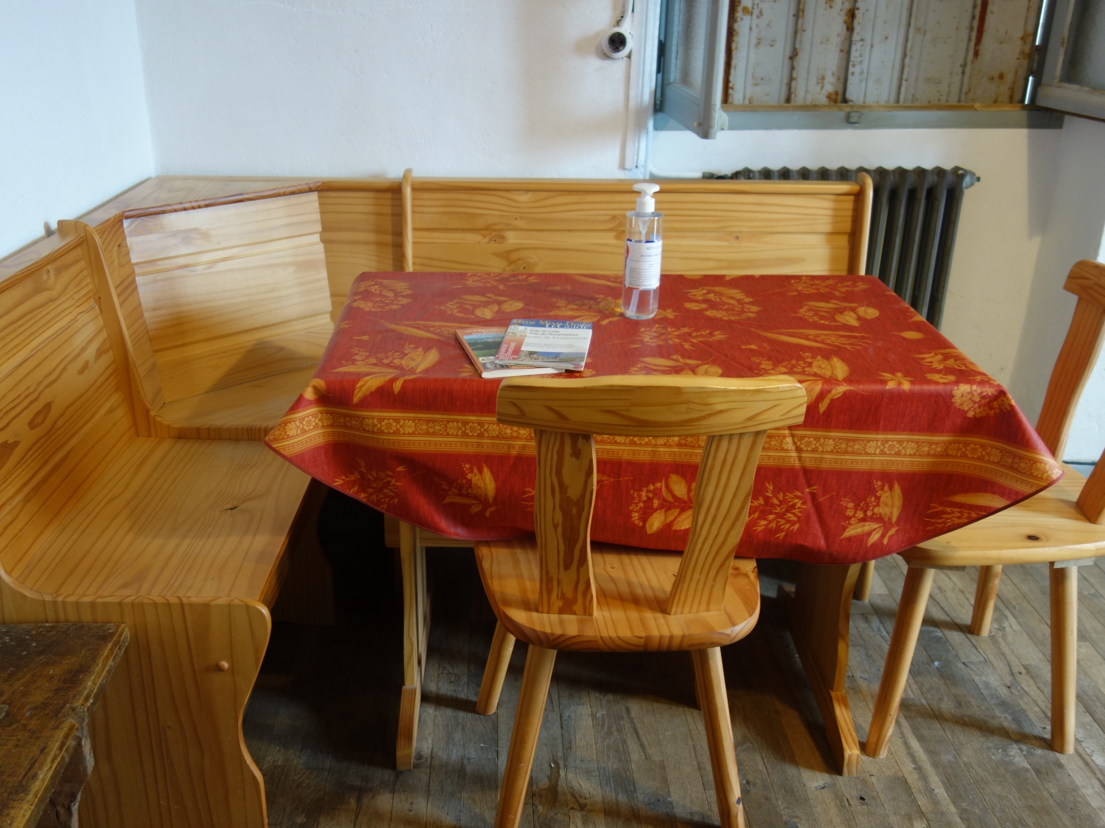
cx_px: 506
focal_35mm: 34
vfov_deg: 41.8
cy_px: 448
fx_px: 1085
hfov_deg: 53.9
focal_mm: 10.4
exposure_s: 1/30
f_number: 1.8
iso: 200
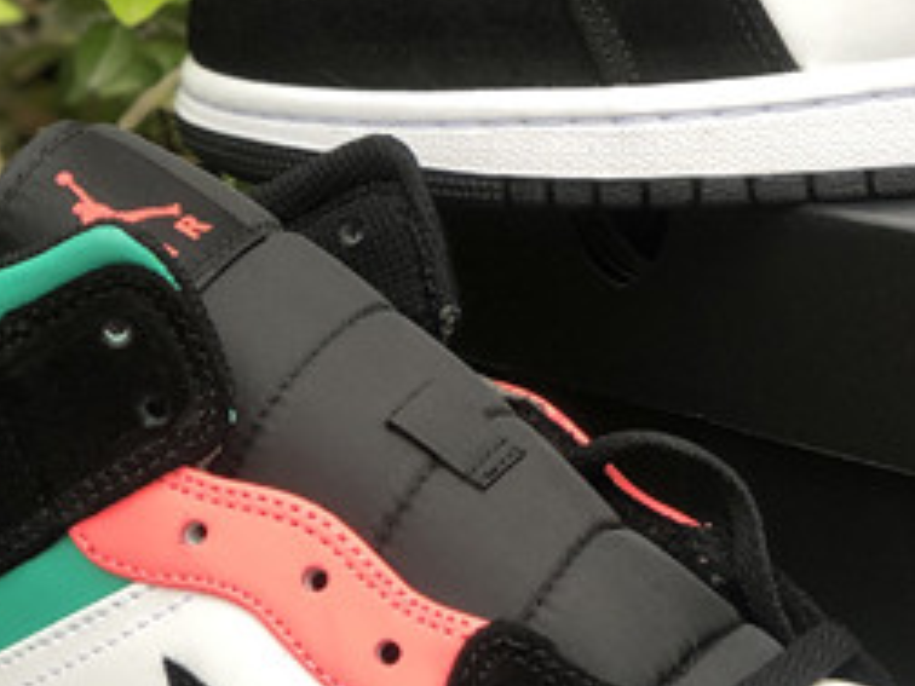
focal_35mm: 153
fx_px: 4044
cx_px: 762
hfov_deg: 12.8
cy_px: 223
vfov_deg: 9.7
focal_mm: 6
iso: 40
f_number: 2.4
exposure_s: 1/60
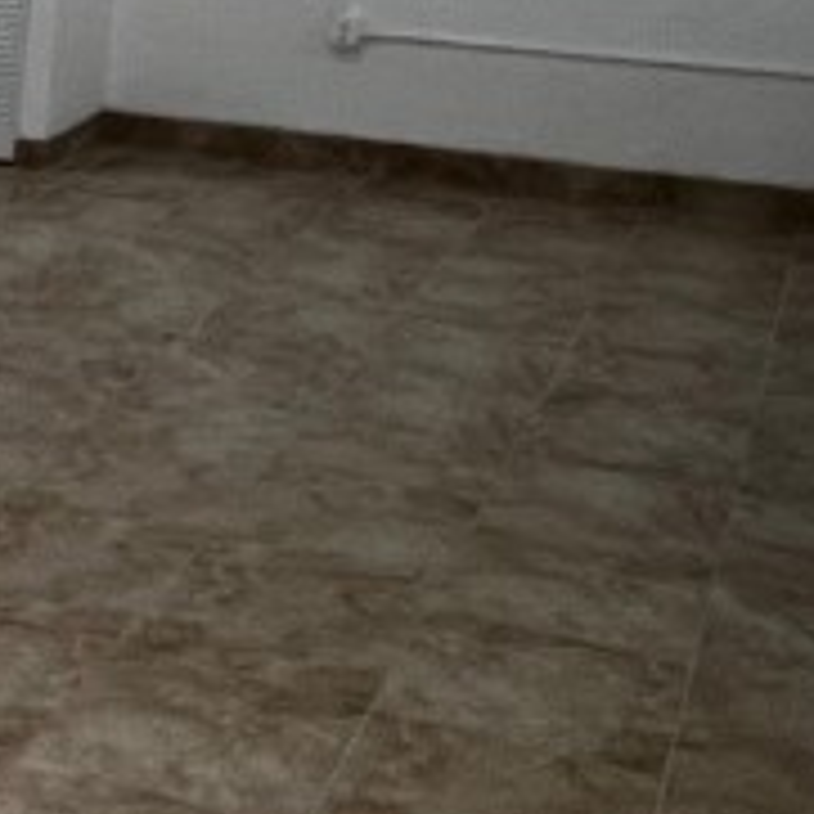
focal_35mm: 65
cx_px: -315
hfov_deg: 22.8
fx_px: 1729
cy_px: 594
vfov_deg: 26.2
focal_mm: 1.57
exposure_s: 1/120
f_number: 1.8
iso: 250
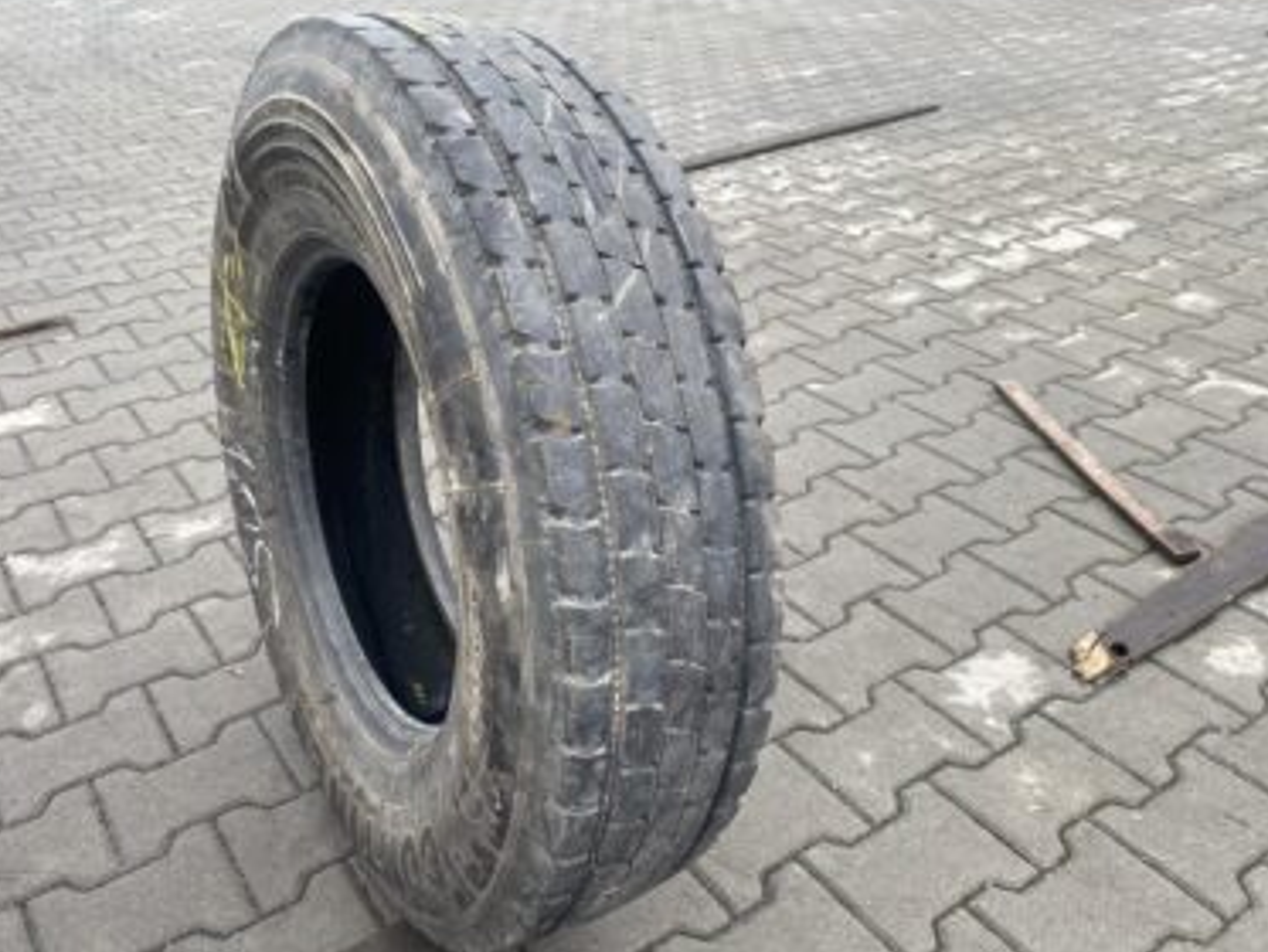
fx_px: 1099
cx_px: 595
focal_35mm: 30
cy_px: 498
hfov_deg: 59.9
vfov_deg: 46.8
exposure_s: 1/137
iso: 32
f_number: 1.8
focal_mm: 4.25
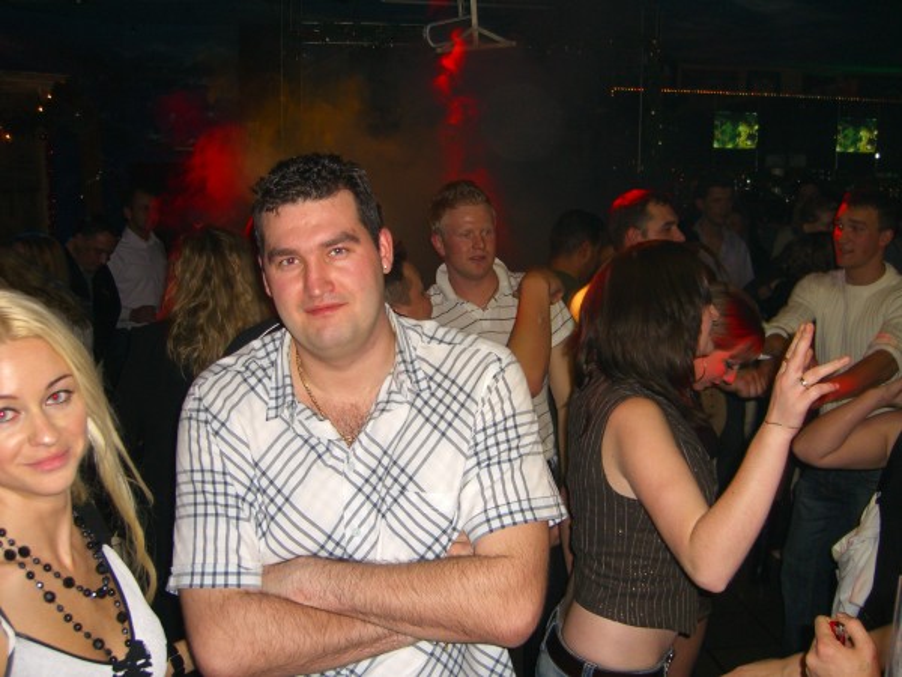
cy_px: 338
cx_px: 451
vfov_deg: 37.7
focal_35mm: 38
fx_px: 990
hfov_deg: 49.0
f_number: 2.8
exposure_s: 1/60
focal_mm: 7.9
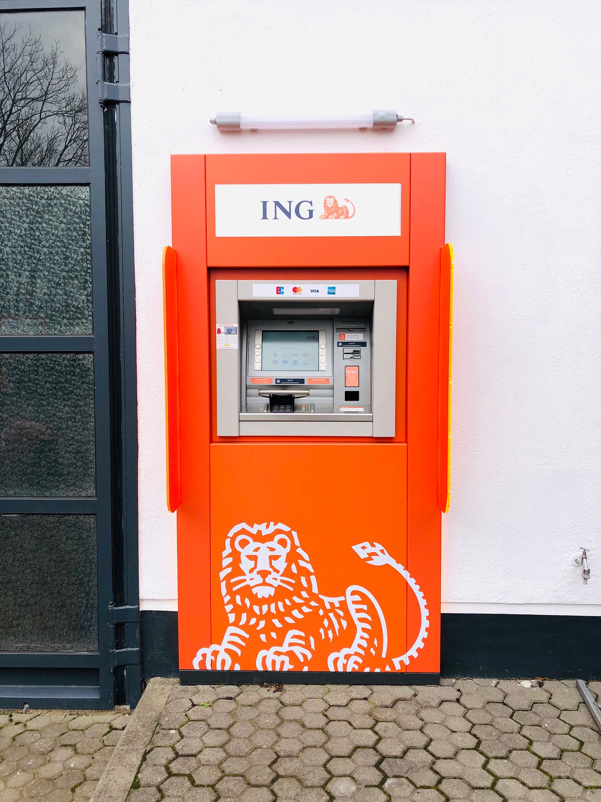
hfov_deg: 49.7
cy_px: 401
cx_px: 300
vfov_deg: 63.4
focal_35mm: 28
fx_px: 648
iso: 20
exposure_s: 1/500
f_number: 1.8
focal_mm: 4
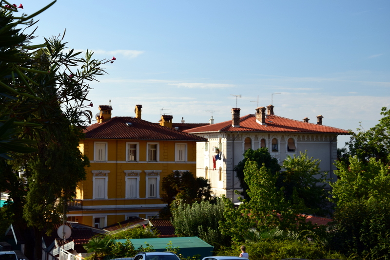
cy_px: 130
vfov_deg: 18.2
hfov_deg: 27.0
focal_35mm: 75
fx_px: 813
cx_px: 195
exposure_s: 1/200
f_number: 10
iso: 400
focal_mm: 50
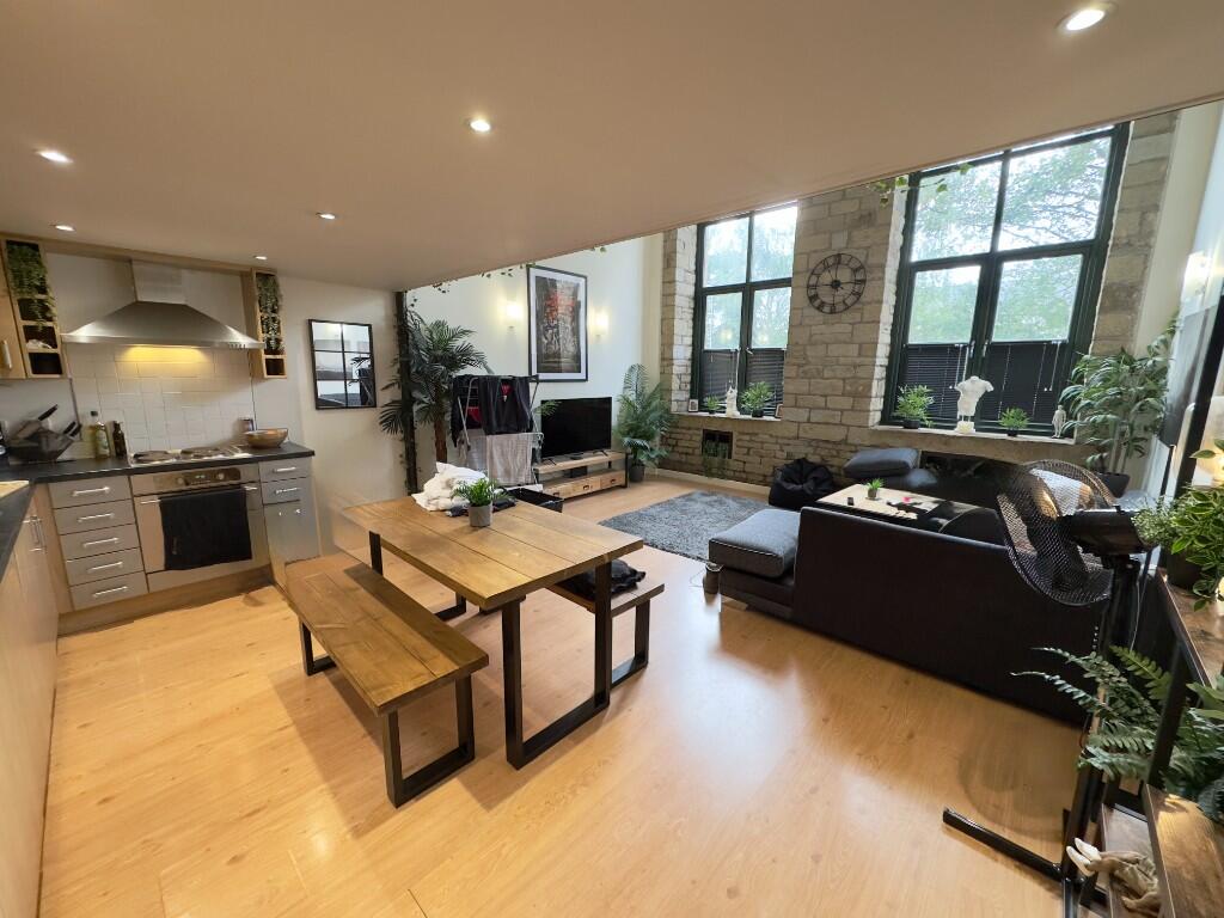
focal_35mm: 14
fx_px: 495
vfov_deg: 85.7
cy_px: 459
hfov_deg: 102.1
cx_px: 612
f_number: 2.2
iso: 320
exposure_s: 1/100
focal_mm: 2.22
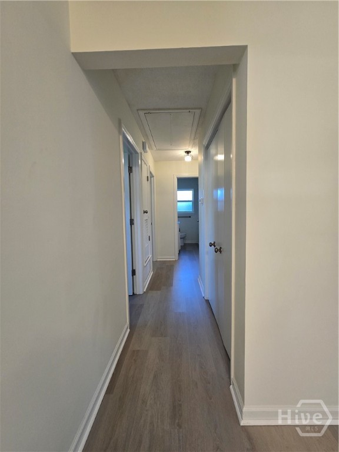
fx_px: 170
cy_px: 226
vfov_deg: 106.2
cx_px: 170
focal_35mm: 13
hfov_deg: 89.9
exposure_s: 1/60
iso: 160
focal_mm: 2.2
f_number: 2.2
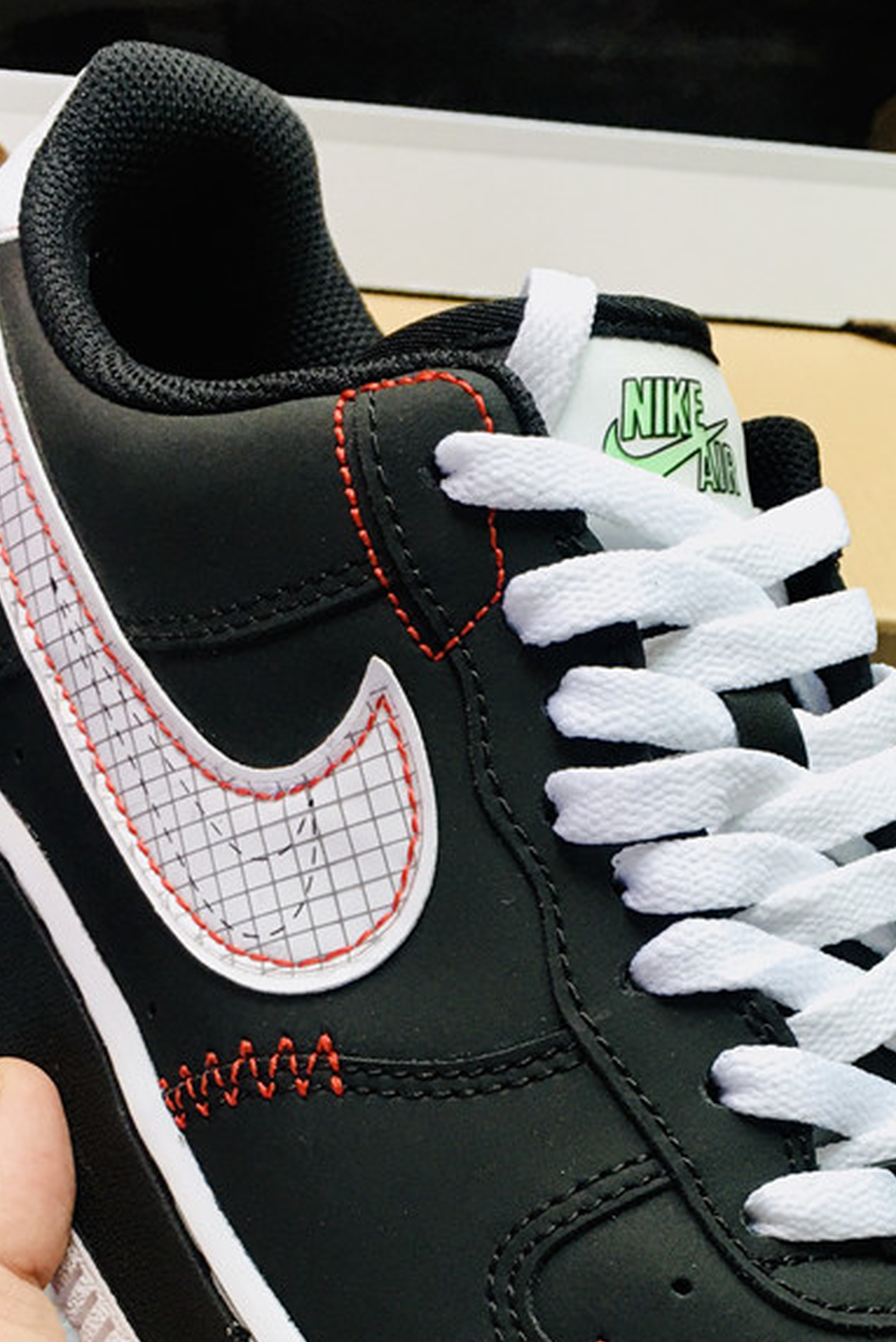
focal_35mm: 56
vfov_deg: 34.6
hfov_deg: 24.2
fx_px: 2089
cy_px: 1064
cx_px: 550
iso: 40
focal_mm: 4.15
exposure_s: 1/33
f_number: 2.2
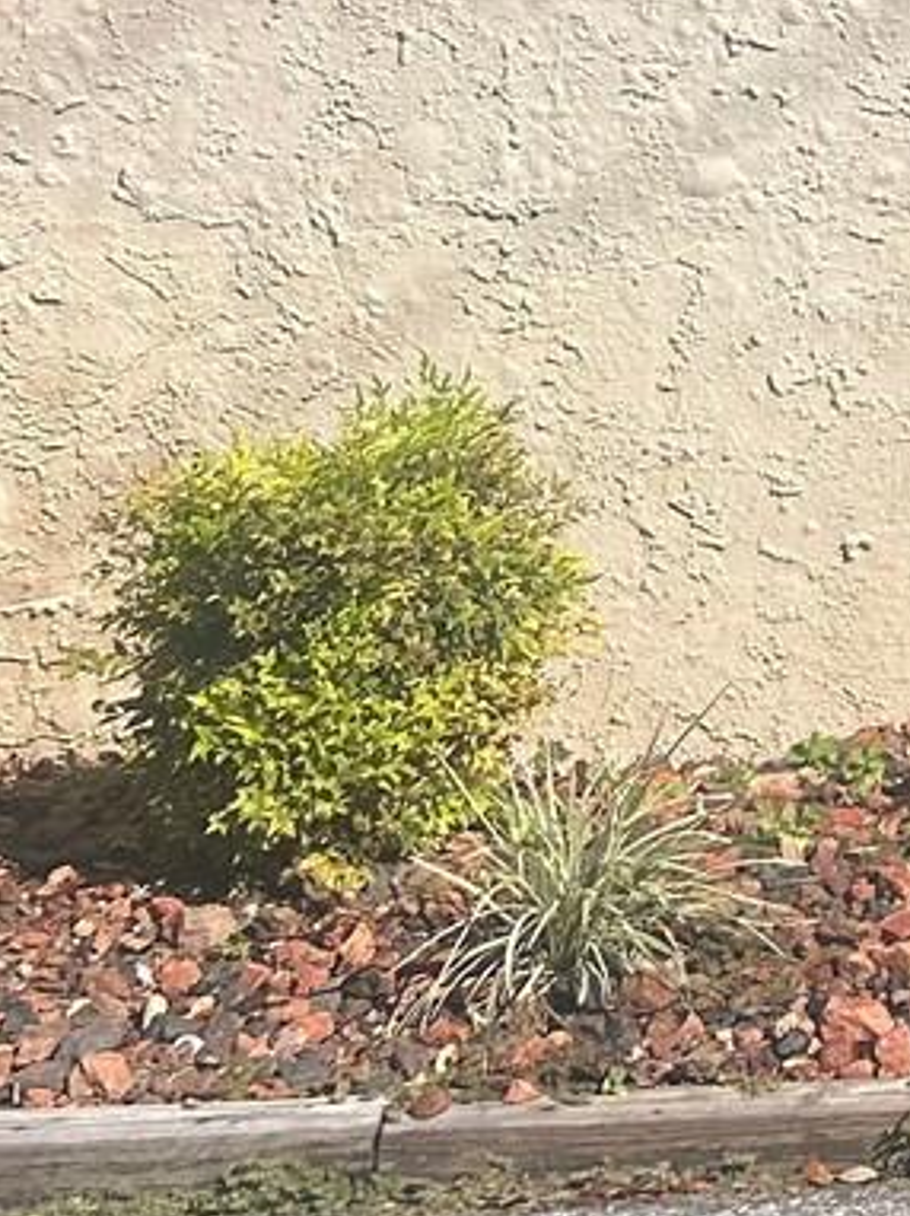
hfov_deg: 11.7
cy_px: -312
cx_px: 1979
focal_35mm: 109
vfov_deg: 17.1
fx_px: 3825
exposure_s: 1/5319
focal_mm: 5.7
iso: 50
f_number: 1.5
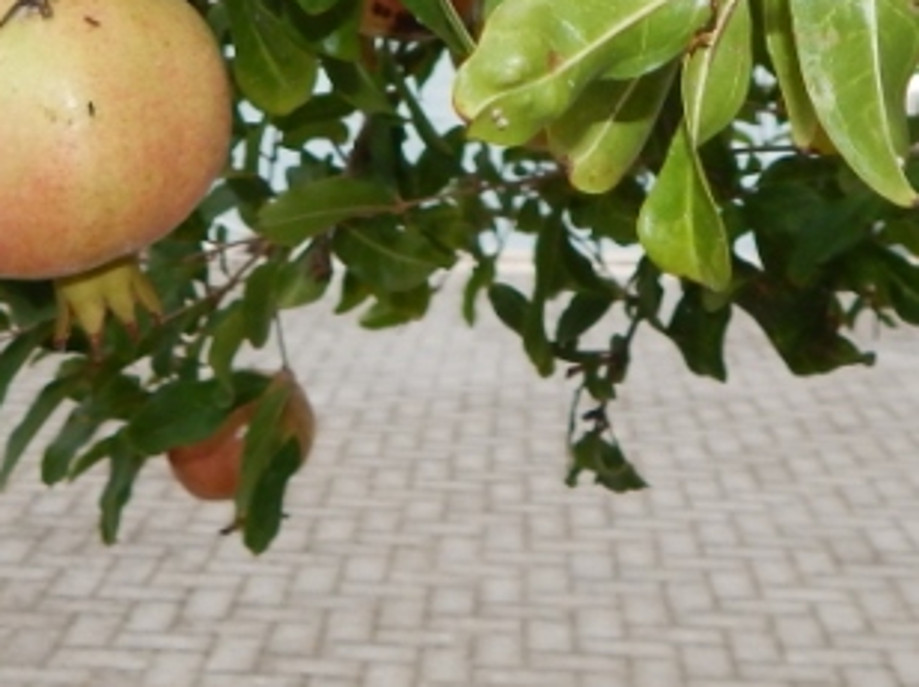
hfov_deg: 26.7
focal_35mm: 73
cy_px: -351
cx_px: 378
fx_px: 1936
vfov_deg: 17.9
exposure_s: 1/800
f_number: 3
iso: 125
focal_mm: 4
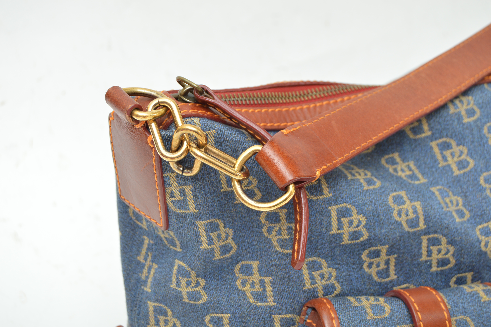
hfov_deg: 29.9
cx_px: 246
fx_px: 920
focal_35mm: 68
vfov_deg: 20.1
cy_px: 164
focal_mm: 45
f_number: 5.3
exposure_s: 1/160
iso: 200
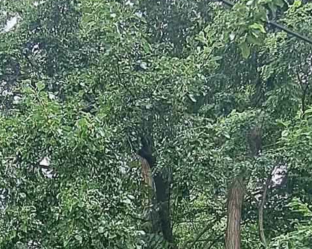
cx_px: -5
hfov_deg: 28.9
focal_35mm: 61
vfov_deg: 22.1
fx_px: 563
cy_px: 334
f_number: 2.2
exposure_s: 1/120
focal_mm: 1.74
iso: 50
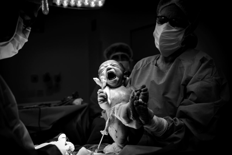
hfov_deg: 53.1
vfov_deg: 36.9
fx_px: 232
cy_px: 78
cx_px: 116
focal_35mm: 36
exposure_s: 1/200
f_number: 3.5
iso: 200
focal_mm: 36
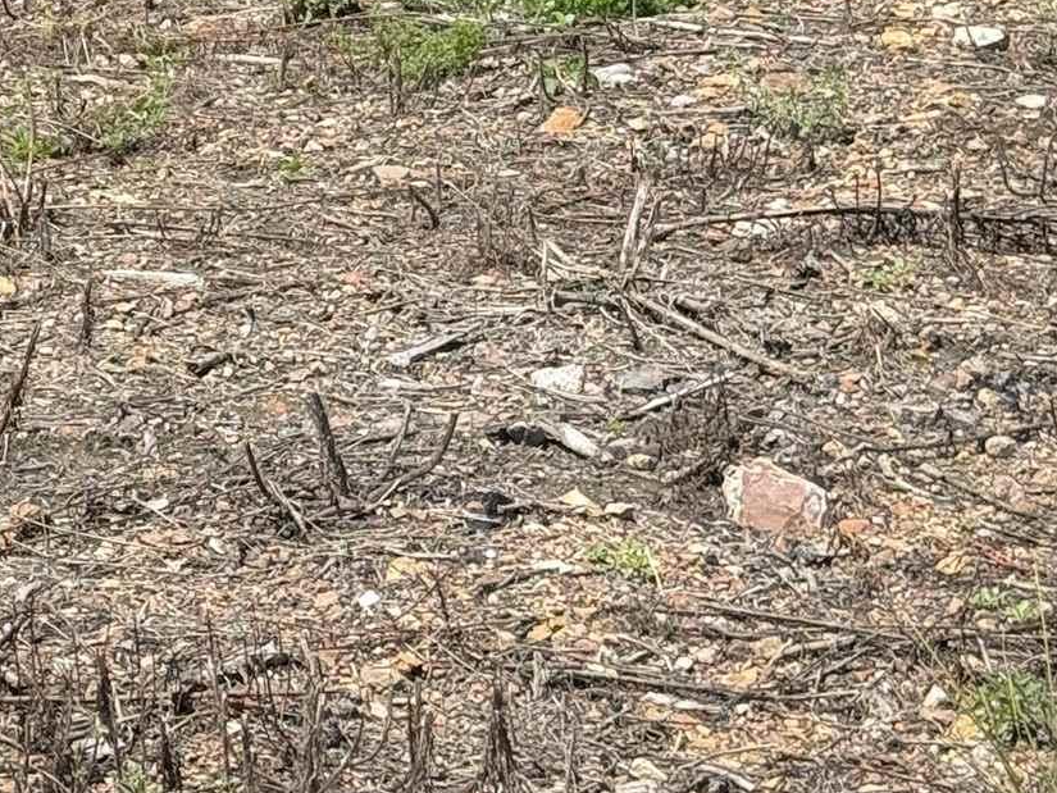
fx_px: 4092
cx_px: 12
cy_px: -386
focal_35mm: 134
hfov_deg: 14.5
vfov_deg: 10.7
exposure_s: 1/2976
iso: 100
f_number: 1.78
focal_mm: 6.76
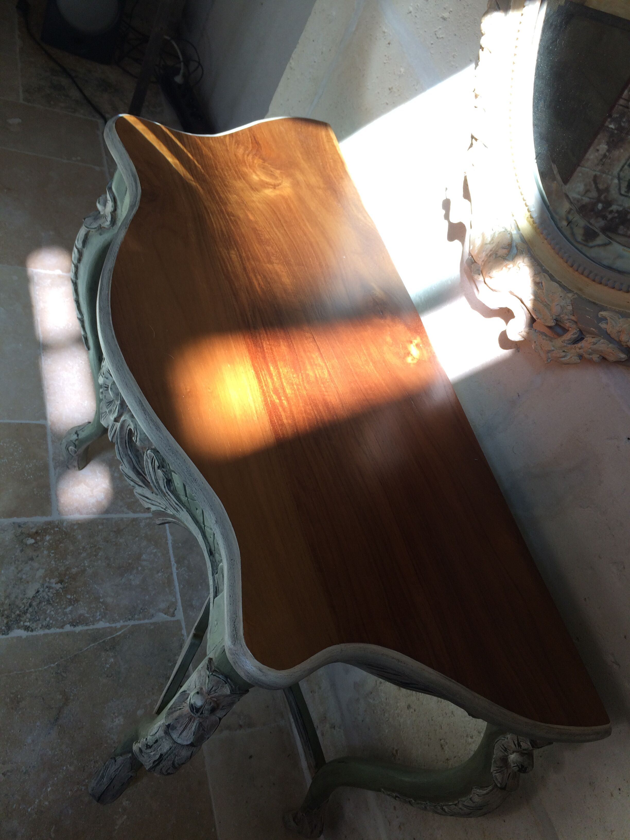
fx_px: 704
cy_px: 420
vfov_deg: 61.7
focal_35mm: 29
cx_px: 315
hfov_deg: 48.2
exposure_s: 1/107
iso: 32
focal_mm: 4.15
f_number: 2.2
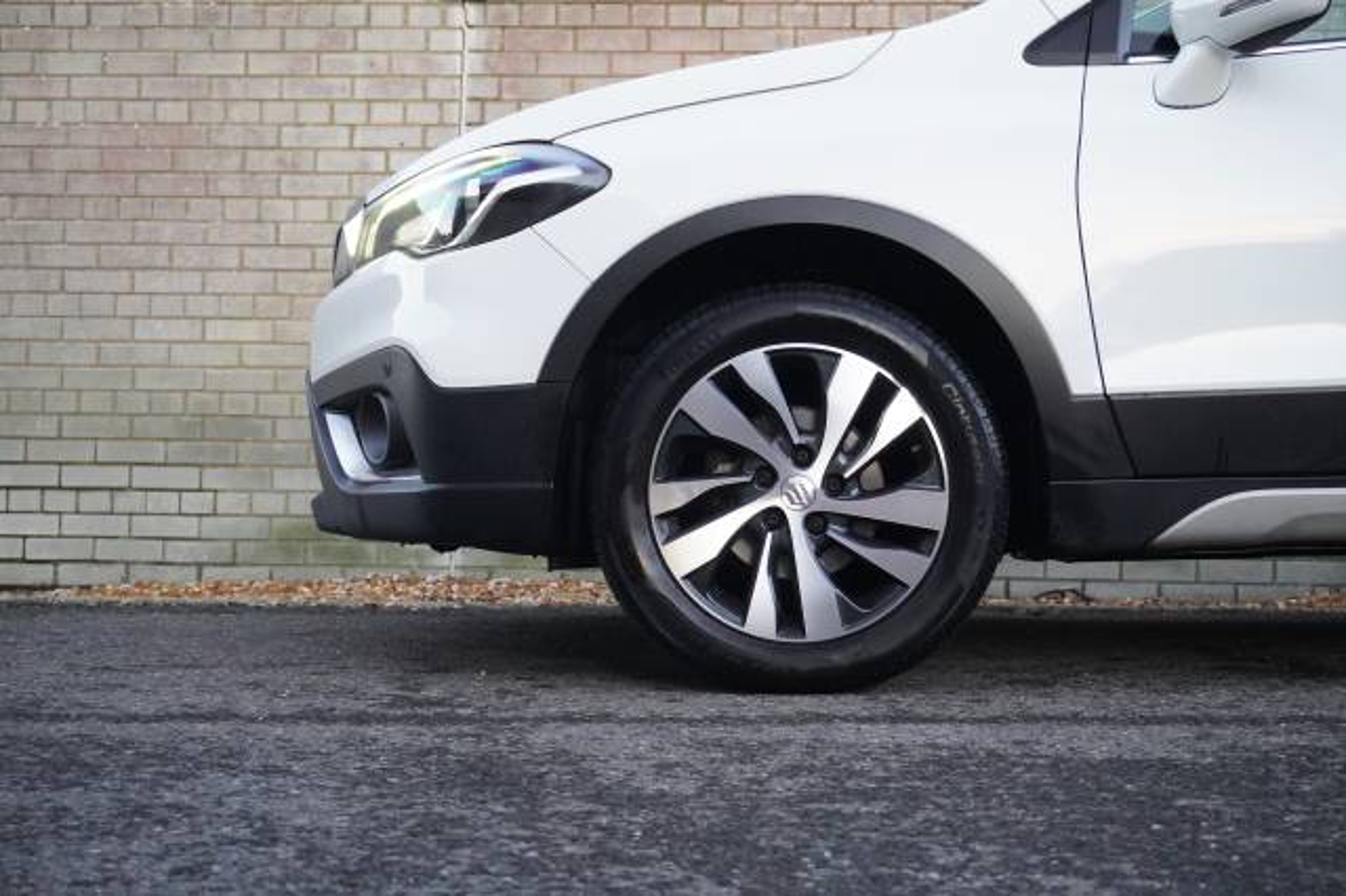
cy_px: 448
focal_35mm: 51
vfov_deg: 26.5
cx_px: 673
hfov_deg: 38.9
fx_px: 1906
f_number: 5
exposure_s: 1/160
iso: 6400
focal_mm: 34
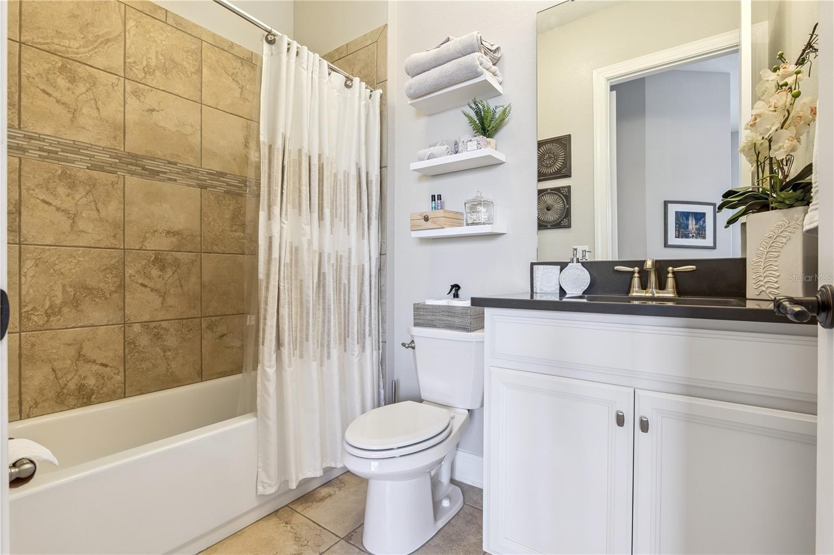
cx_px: 417
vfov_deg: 73.7
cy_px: 278
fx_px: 371
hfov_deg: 96.7
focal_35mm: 16
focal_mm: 16
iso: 800
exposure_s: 1/15
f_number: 10
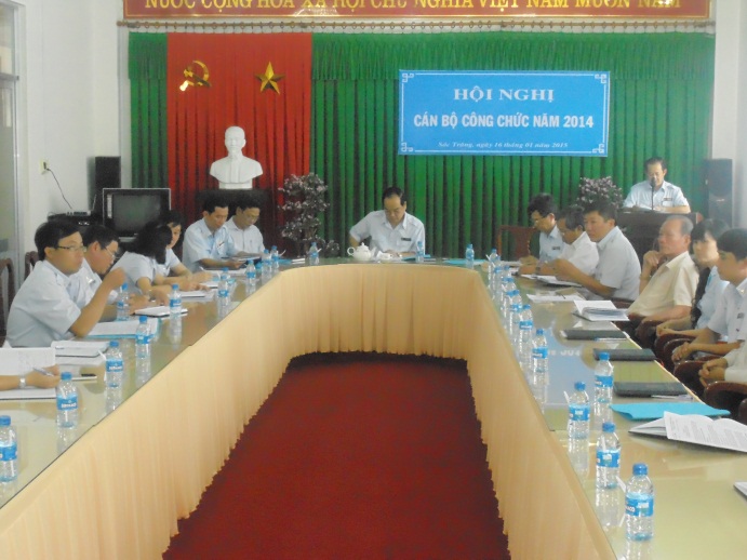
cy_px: 280
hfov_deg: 34.4
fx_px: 1208
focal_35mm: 56
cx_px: 374
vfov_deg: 26.1
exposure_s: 1/30
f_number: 5.2
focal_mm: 10.1
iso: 800
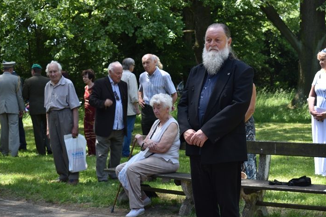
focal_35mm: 83
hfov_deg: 24.4
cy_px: 145
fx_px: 752
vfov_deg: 16.4
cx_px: 202
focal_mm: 38
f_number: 5
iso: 100
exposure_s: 1/100
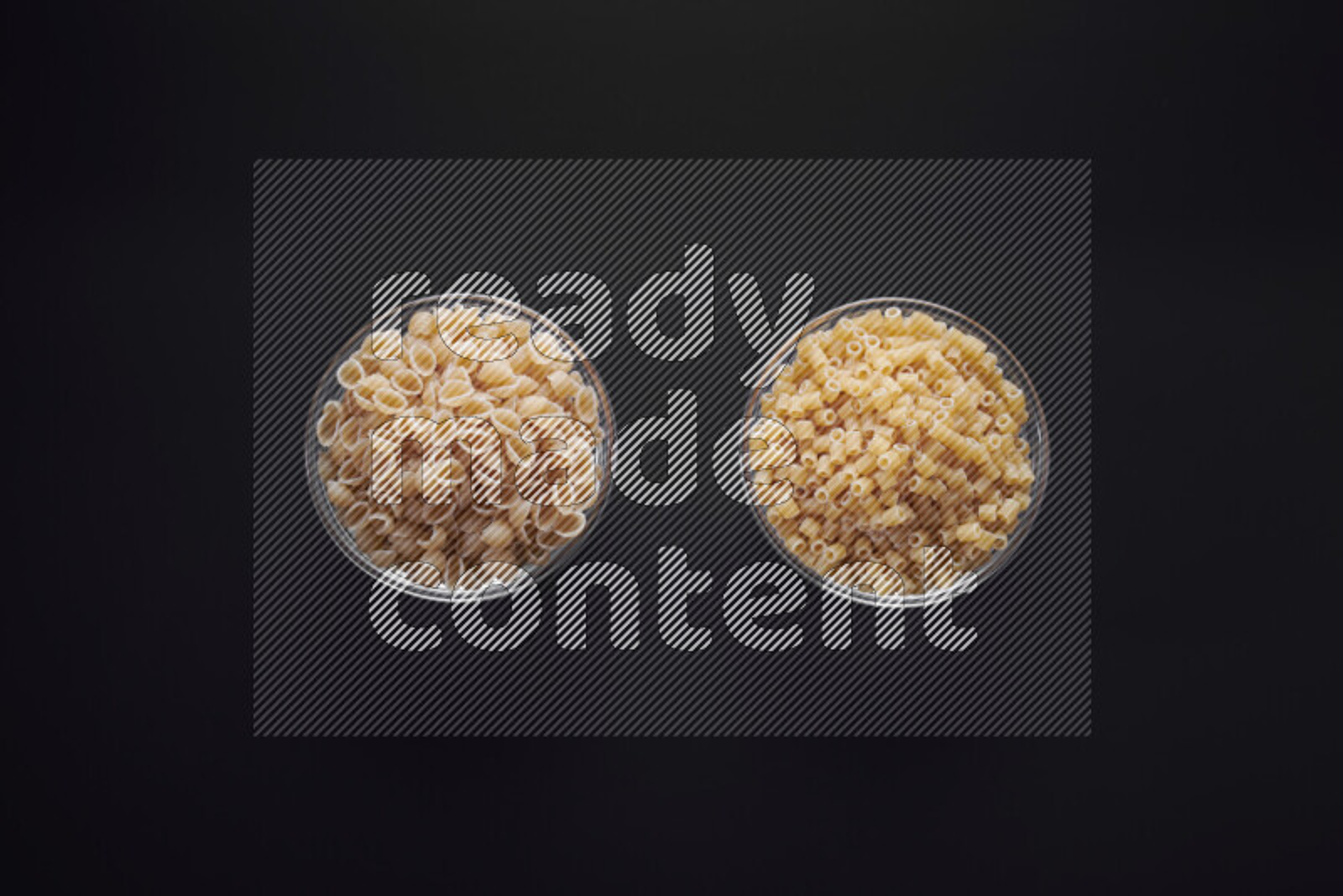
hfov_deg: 39.6
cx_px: 672
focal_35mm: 50
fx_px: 1866
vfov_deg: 27.0
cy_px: 448
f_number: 8
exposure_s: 1/100
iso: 100
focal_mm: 50
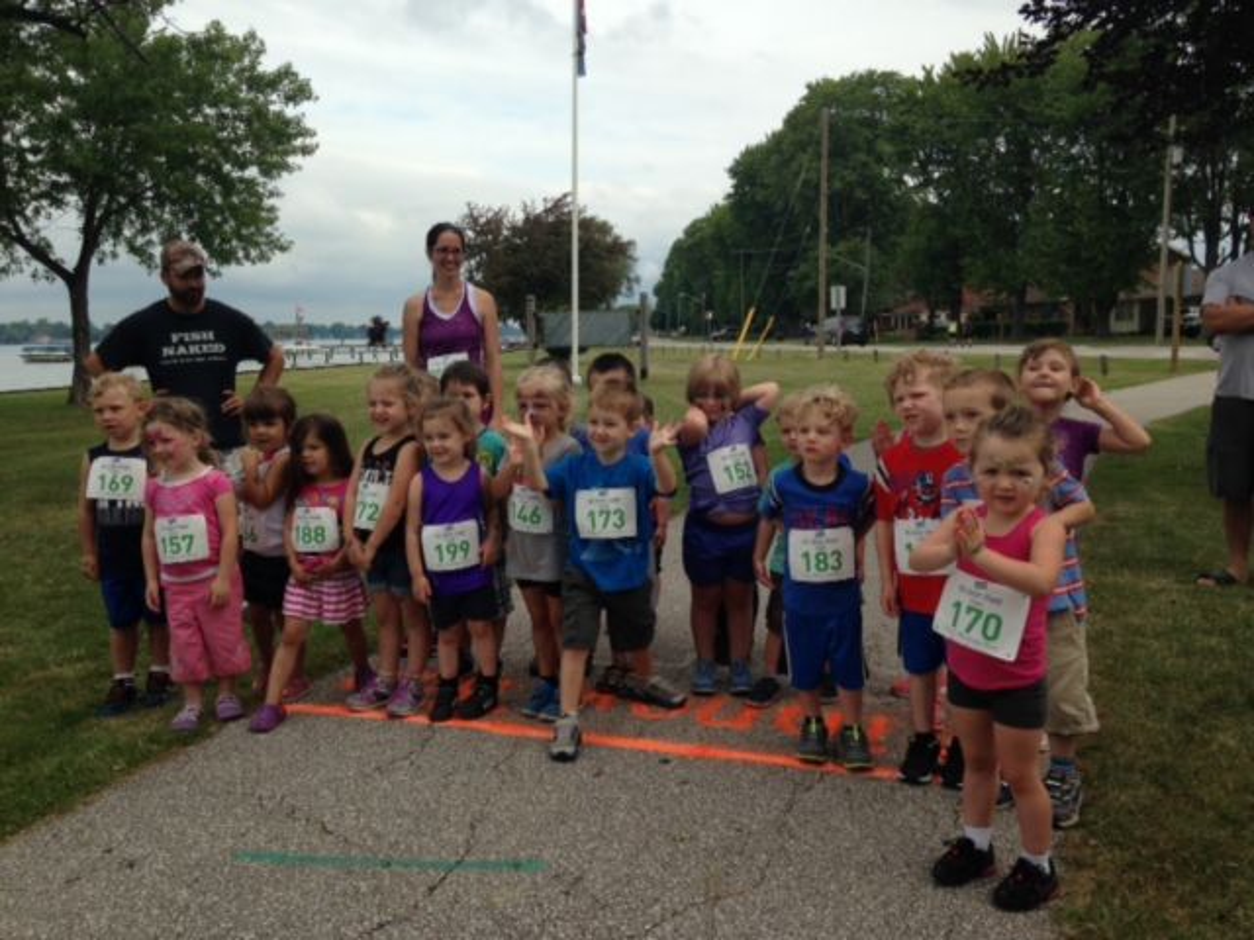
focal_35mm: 33
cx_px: 627
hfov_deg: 55.4
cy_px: 470
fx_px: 1195
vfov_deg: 42.9
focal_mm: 4.12
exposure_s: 1/1106
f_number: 2.4
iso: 50
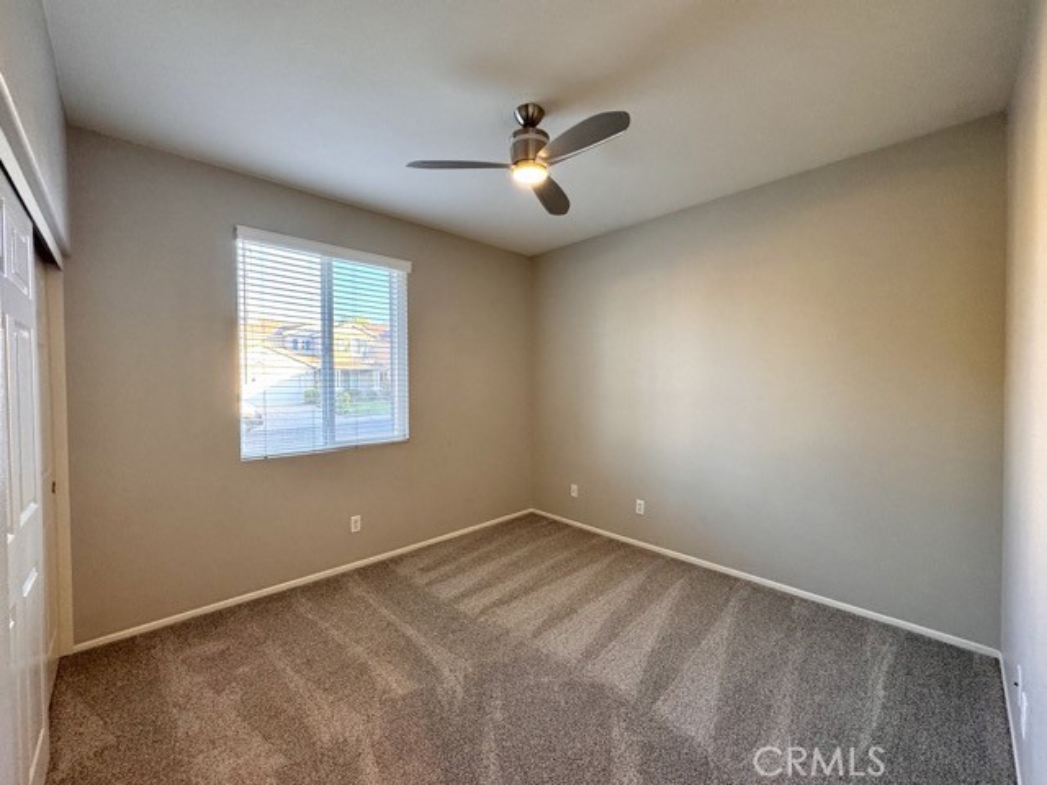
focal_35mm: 14
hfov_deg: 102.1
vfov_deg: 85.7
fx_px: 423
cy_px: 392
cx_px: 524
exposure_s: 1/60
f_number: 2.2
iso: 250
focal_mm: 2.22
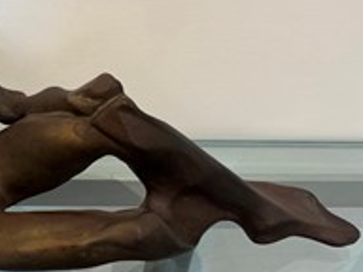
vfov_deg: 29.1
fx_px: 524
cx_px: 17
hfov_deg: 35.3
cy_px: 136
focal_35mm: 50
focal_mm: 6.76
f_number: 1.78
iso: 250
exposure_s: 1/50
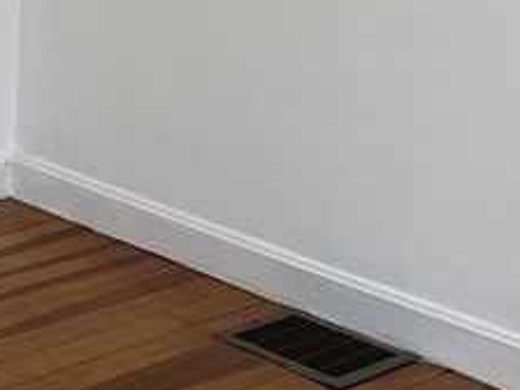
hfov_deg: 15.4
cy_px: -209
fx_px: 1788
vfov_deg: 11.9
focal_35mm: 119
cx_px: -237
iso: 160
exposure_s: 1/60
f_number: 1.5
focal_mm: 5.7
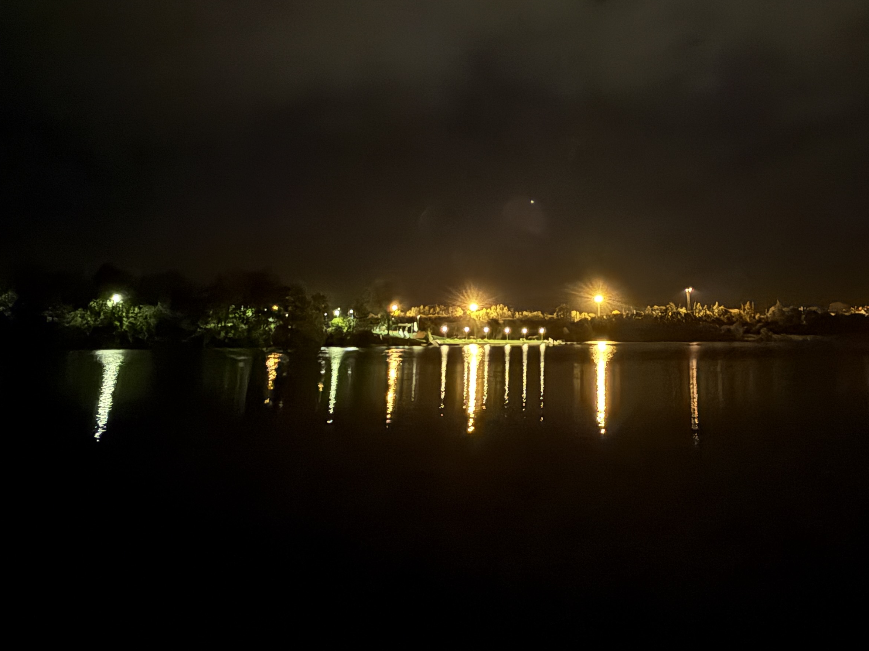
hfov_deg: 71.0
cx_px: 510
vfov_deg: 56.3
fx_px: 602
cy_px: 253
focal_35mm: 24
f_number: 2.2
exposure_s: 1/2
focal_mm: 2.22
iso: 5000
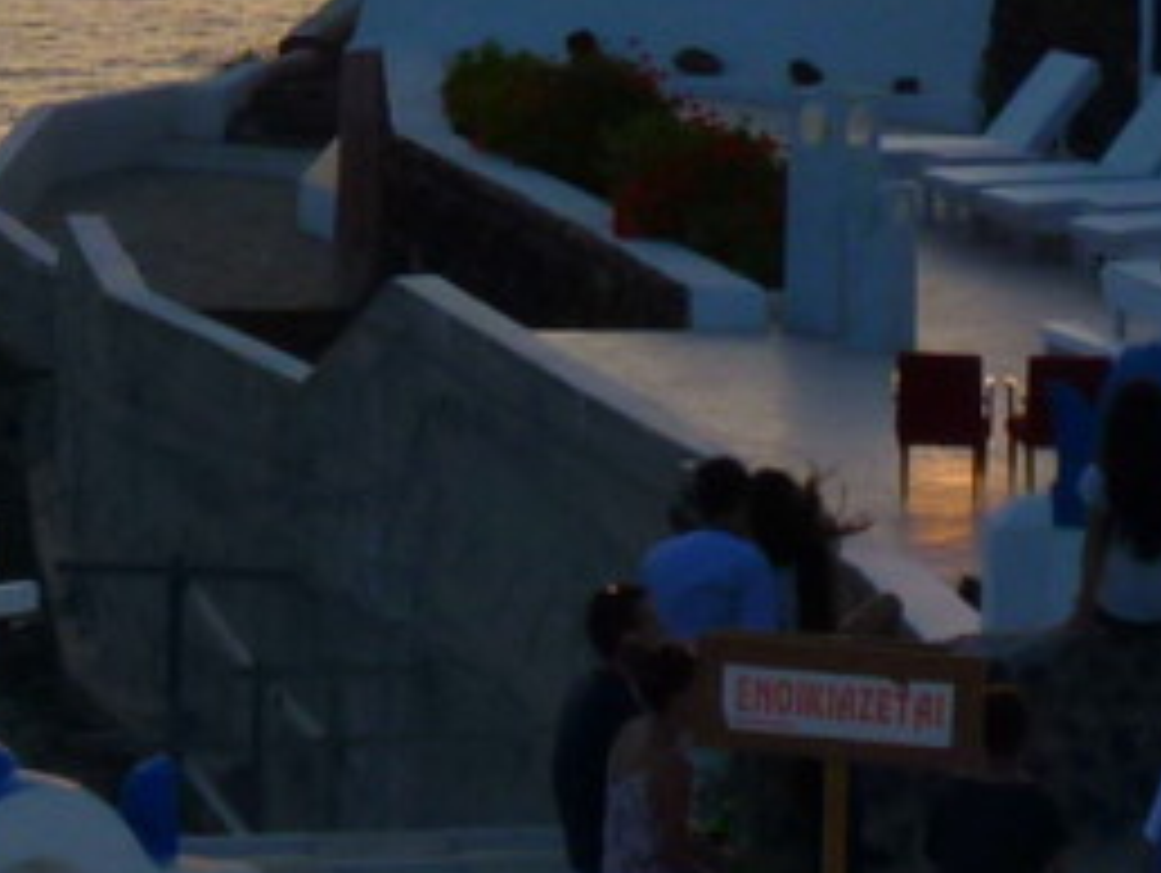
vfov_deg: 3.9
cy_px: -1161
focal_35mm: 372
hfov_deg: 5.3
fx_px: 12488
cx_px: -135
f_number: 5
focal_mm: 13.3
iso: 100
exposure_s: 1/320
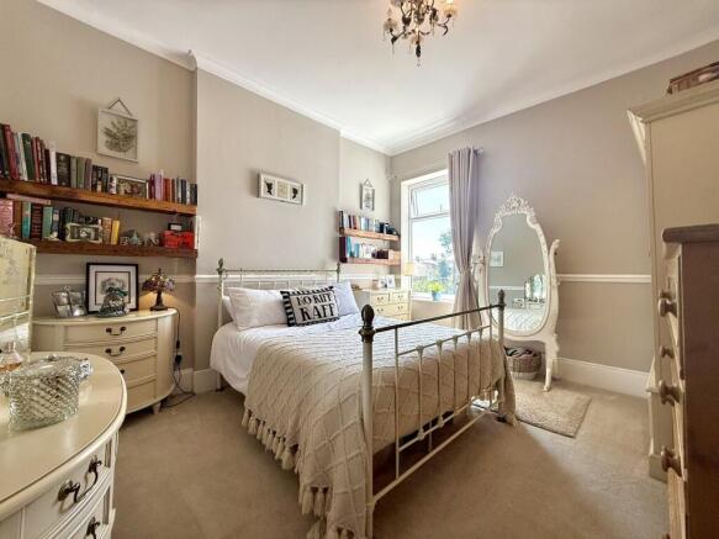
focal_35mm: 14
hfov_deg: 102.1
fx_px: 291
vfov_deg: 85.7
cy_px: 270
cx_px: 360
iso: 64
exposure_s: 1/178
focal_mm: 2.22
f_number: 2.2
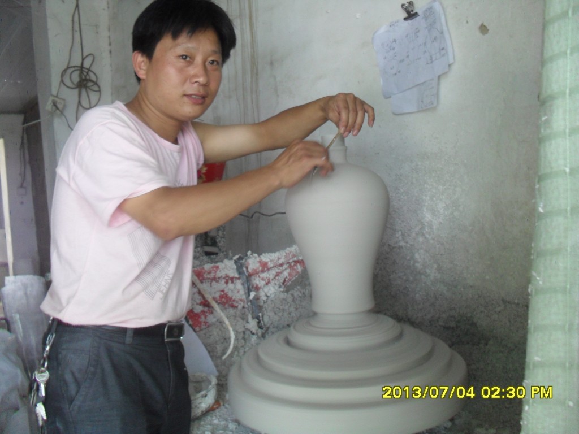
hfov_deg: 52.6
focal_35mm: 35
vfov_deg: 40.7
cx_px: 290
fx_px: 585
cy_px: 217
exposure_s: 1/20
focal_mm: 6.3
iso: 200
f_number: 3.2
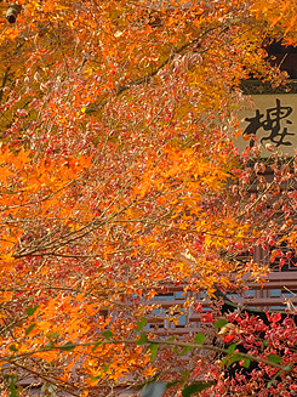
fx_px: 3045
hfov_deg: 5.6
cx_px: 335
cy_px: 131
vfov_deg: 7.4
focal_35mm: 266
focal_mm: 75.4
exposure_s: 1/125
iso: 800
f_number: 11
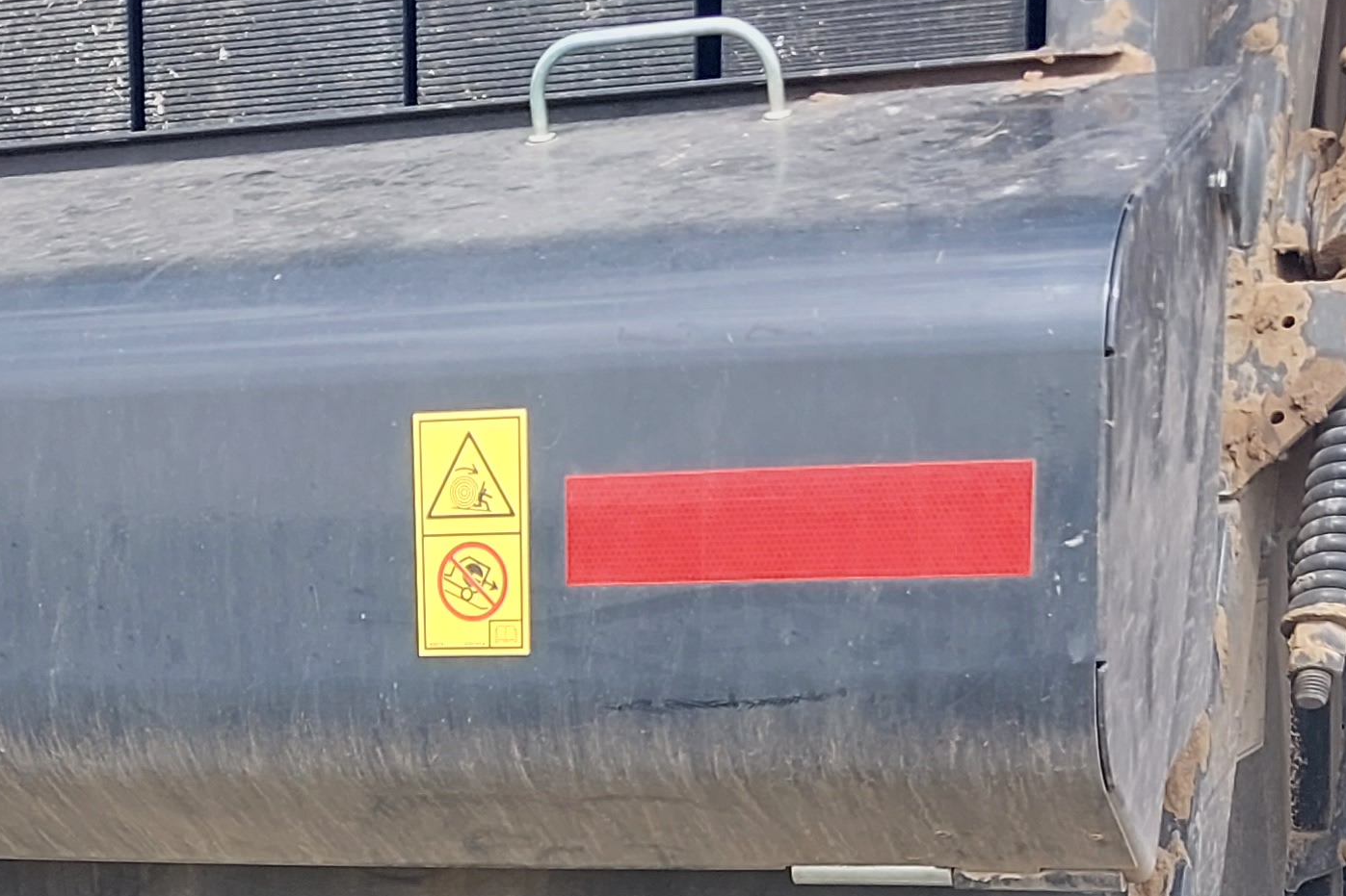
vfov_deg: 15.2
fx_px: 3065
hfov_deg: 24.5
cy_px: 1397
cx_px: 326
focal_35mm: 82
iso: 20
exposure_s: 1/199
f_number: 1.8
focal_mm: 4
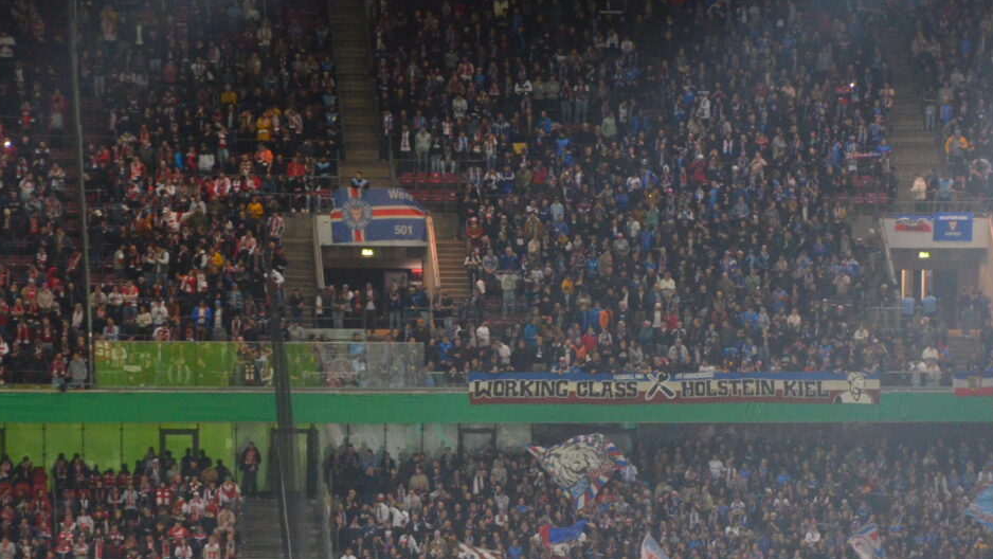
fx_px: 5636
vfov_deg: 5.7
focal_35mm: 214
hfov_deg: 10.0
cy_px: 500
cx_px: 796
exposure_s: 1/125
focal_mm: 80
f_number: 5.3
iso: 2500
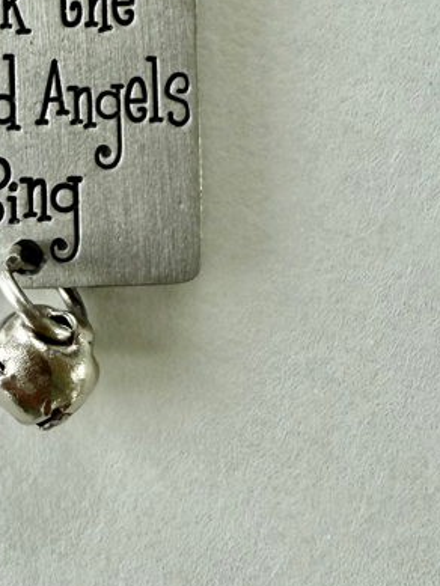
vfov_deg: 25.8
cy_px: 113
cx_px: 15
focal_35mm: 74
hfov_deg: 19.4
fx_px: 1253
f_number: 2.2
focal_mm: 2.22
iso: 40
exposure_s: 1/151
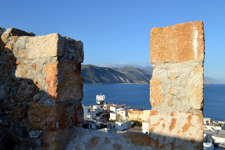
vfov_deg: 48.0
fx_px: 169
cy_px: 75
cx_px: 112
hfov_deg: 67.4
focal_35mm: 27
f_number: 7.1
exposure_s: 1/200
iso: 100
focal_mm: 18
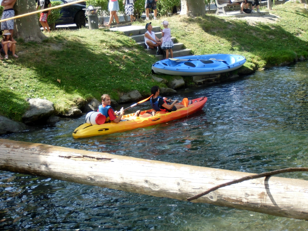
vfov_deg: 18.9
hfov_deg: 25.0
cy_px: 116
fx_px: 694
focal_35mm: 78
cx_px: 154
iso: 64
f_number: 4.9
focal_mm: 13.79
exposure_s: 1/80
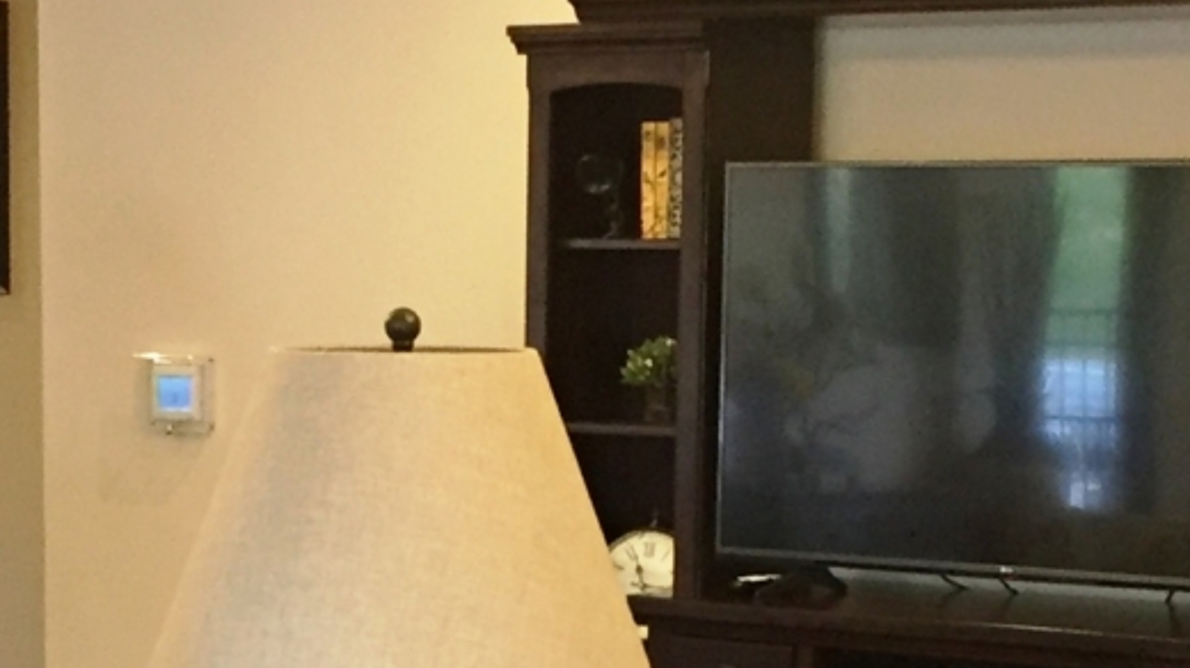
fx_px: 3943
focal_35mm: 125
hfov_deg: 17.1
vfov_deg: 9.5
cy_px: 890
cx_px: 380
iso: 160
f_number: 2.2
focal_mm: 4.15
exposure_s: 1/30
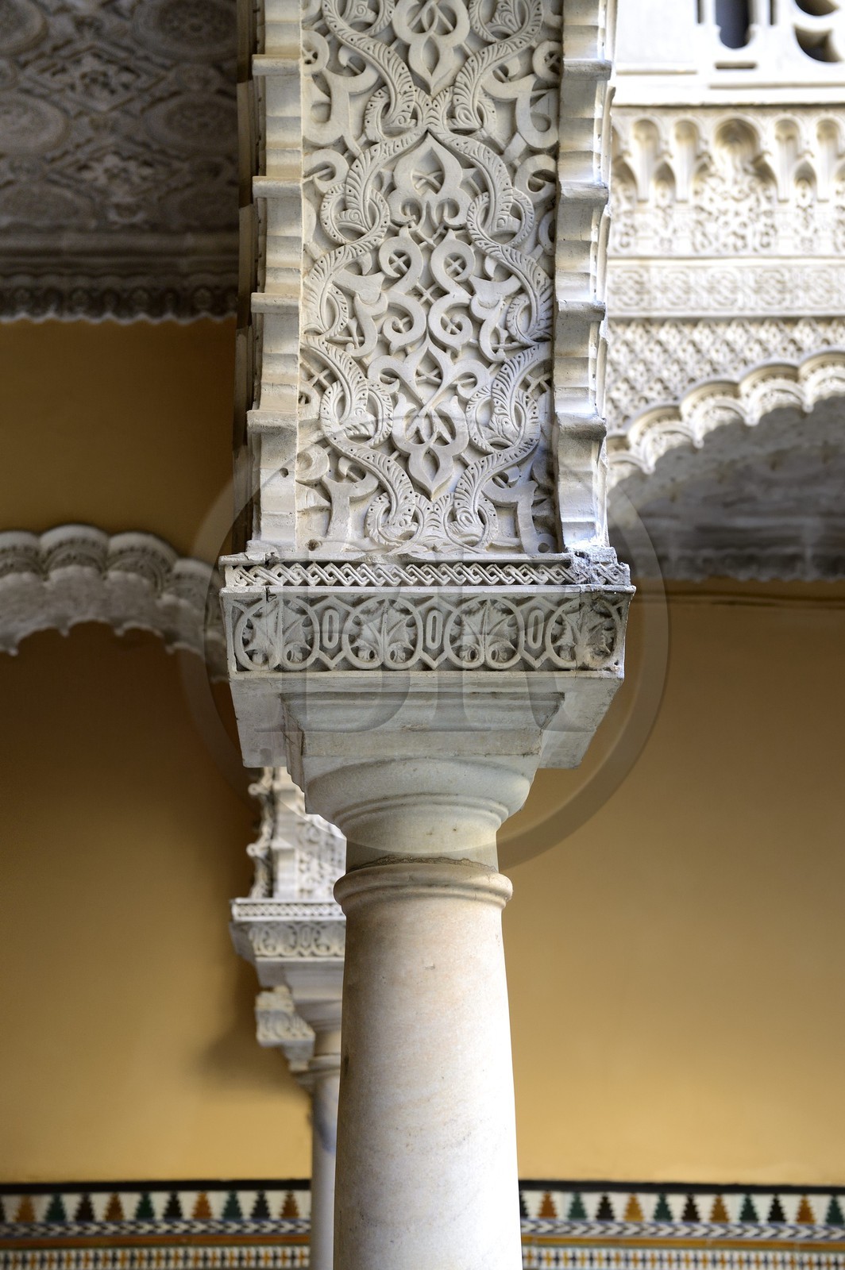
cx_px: 422
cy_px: 635
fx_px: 2187
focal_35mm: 62
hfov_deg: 21.9
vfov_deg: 32.4
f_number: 5
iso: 1600
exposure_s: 1/60
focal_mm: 62
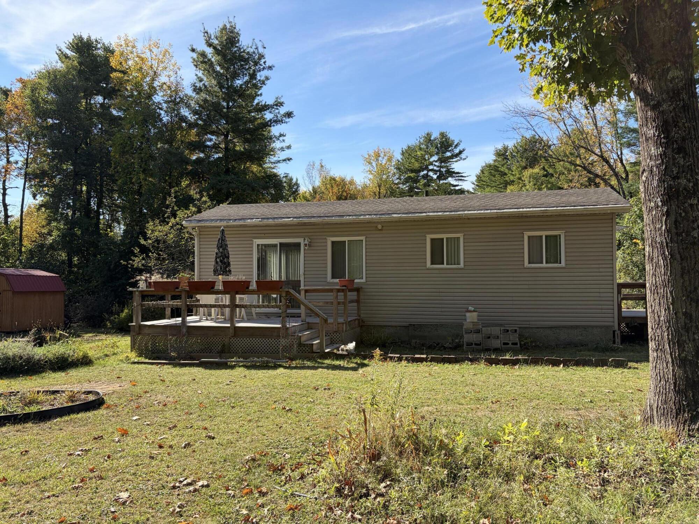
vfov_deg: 53.1
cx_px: 350
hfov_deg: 67.3
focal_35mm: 26
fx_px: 525
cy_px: 262
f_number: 1.6
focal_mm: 5.96
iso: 50
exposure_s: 1/1848
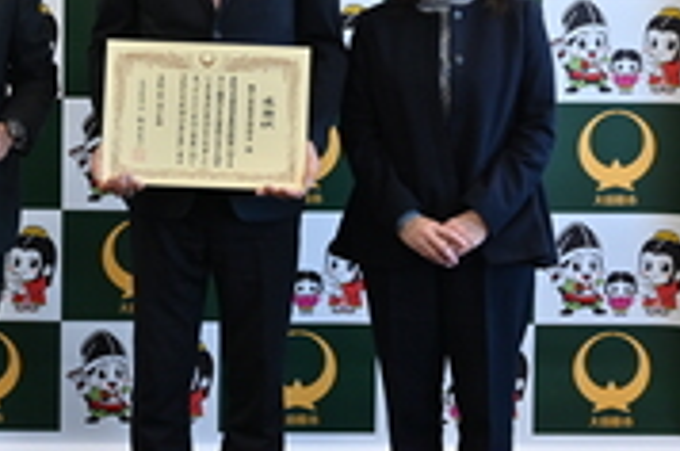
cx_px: 138
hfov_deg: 22.3
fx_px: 1704
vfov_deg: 14.9
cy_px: 52
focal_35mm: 90
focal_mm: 33.5
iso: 320
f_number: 4.8
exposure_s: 1/100
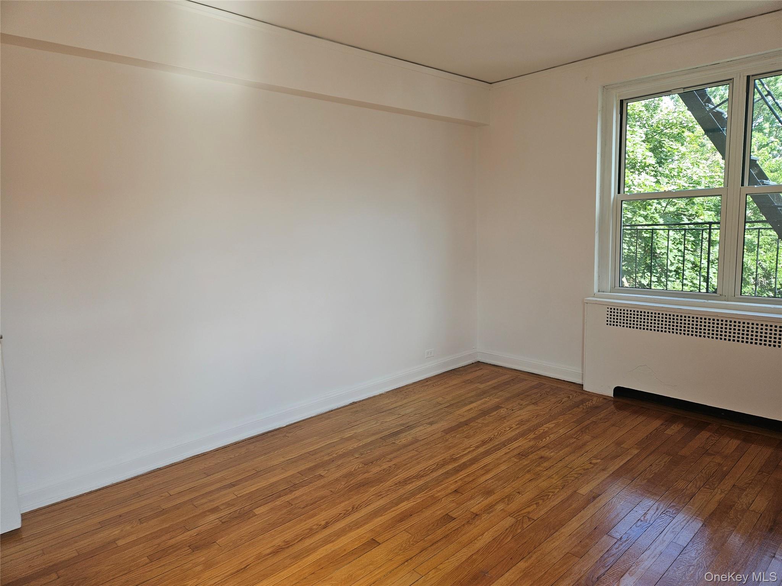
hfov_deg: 73.9
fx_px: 520
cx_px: 391
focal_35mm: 23
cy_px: 293
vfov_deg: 58.9
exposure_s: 1/120
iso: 40
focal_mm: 5.4
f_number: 1.8
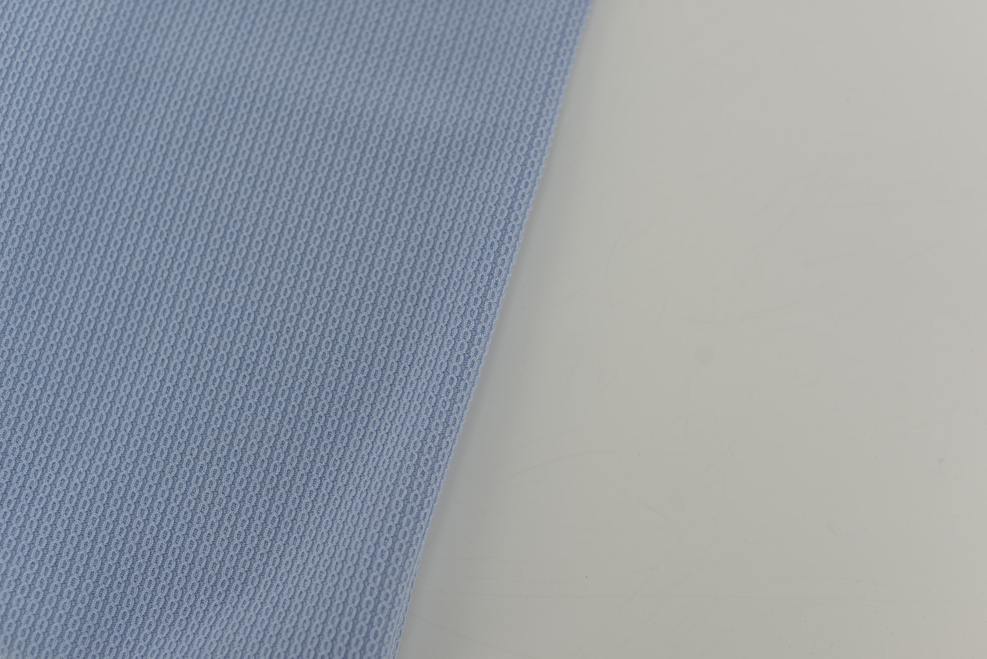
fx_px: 1371
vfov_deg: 27.0
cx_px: 494
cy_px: 330
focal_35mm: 50
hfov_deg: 39.6
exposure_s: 1/250
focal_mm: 50
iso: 100
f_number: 3.5
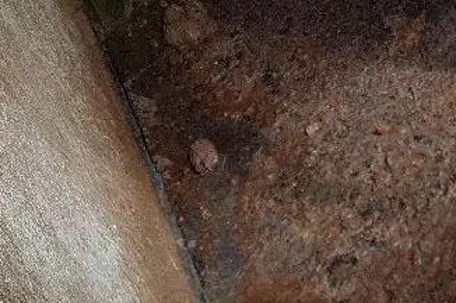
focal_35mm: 102
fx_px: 1291
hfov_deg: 18.4
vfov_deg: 11.1
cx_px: 620
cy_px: 752
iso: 40
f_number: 1.8
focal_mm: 5.23
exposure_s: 1/345
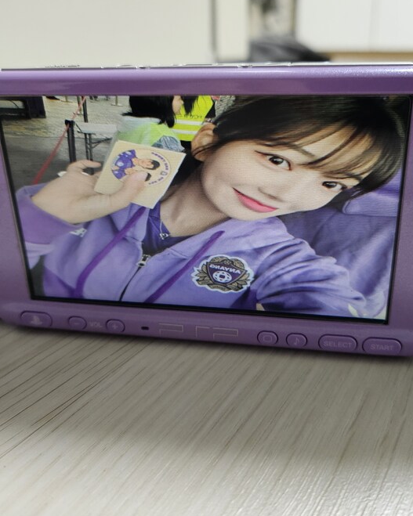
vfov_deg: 55.7
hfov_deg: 45.6
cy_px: 257
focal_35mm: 32
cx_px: 240
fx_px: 489
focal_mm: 5
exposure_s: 1/120
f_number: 1.8
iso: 640
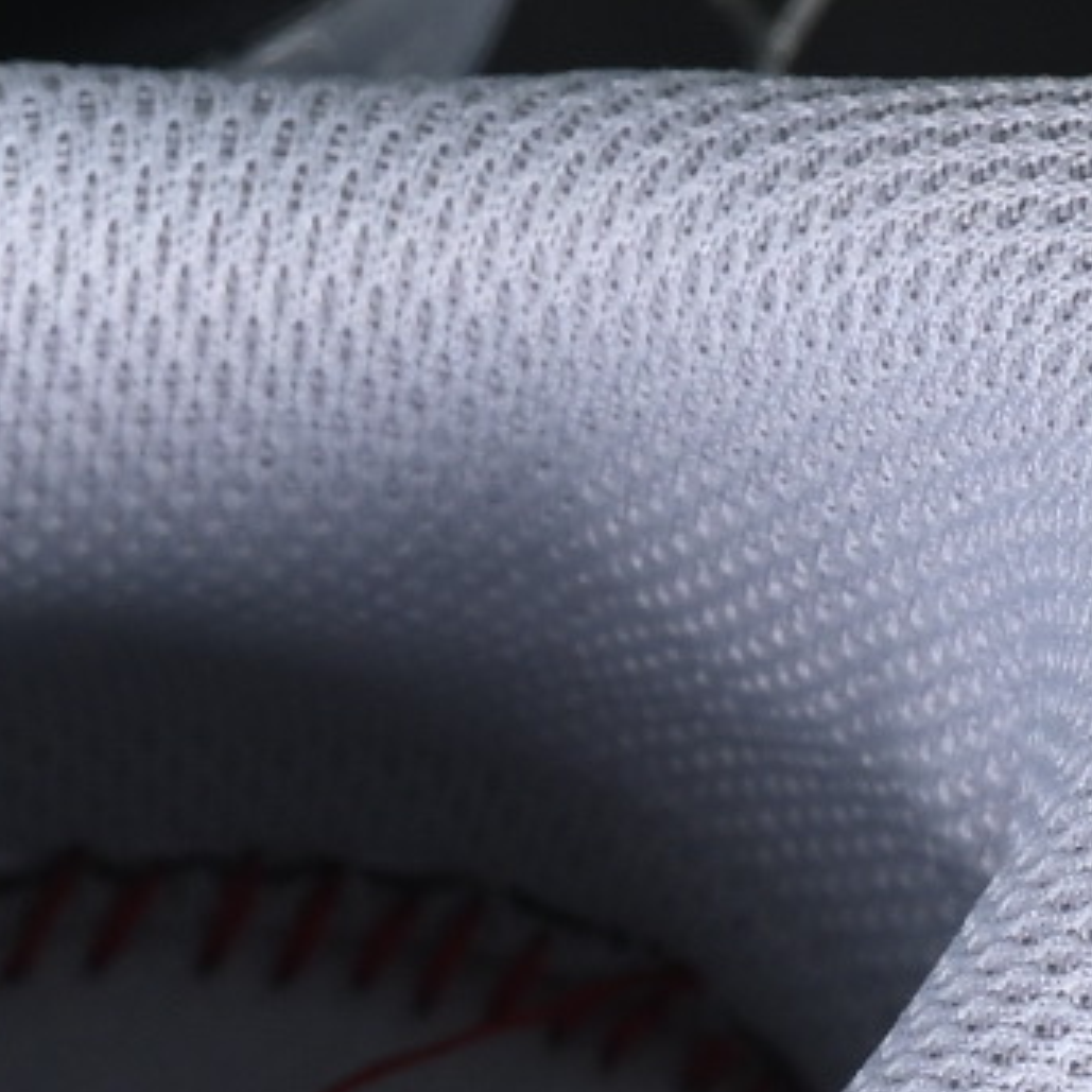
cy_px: 659
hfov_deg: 3.3
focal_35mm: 518
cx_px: -1929
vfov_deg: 3.4
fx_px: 18488
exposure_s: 1/50
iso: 160
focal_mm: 50
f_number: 6.3
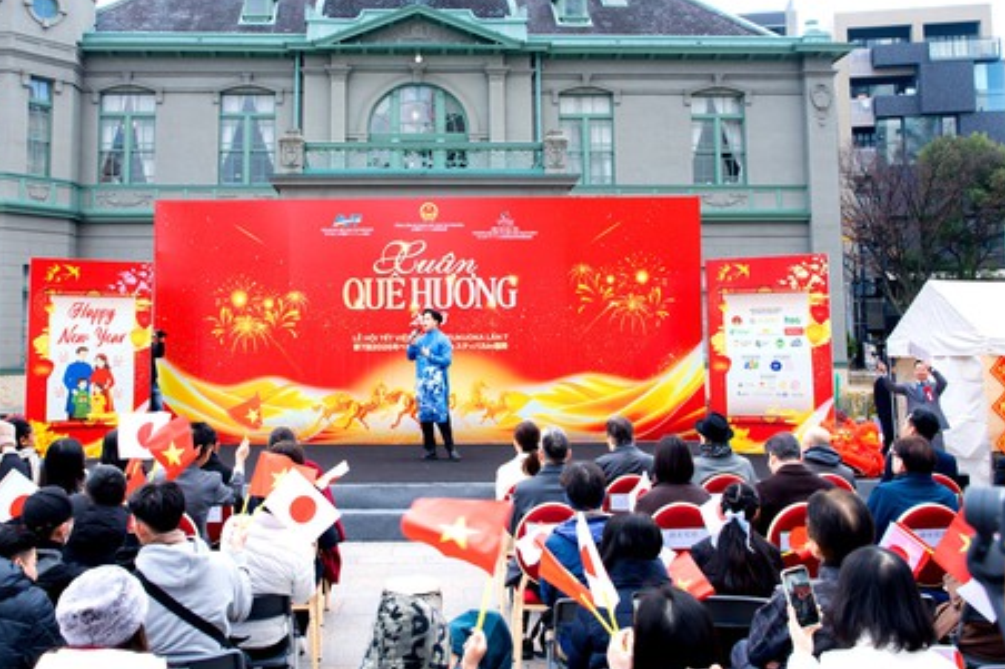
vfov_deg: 38.7
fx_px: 949
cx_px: 429
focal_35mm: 34
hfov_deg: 55.6
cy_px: 261
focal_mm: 24
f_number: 6.3
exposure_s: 1/160
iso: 400
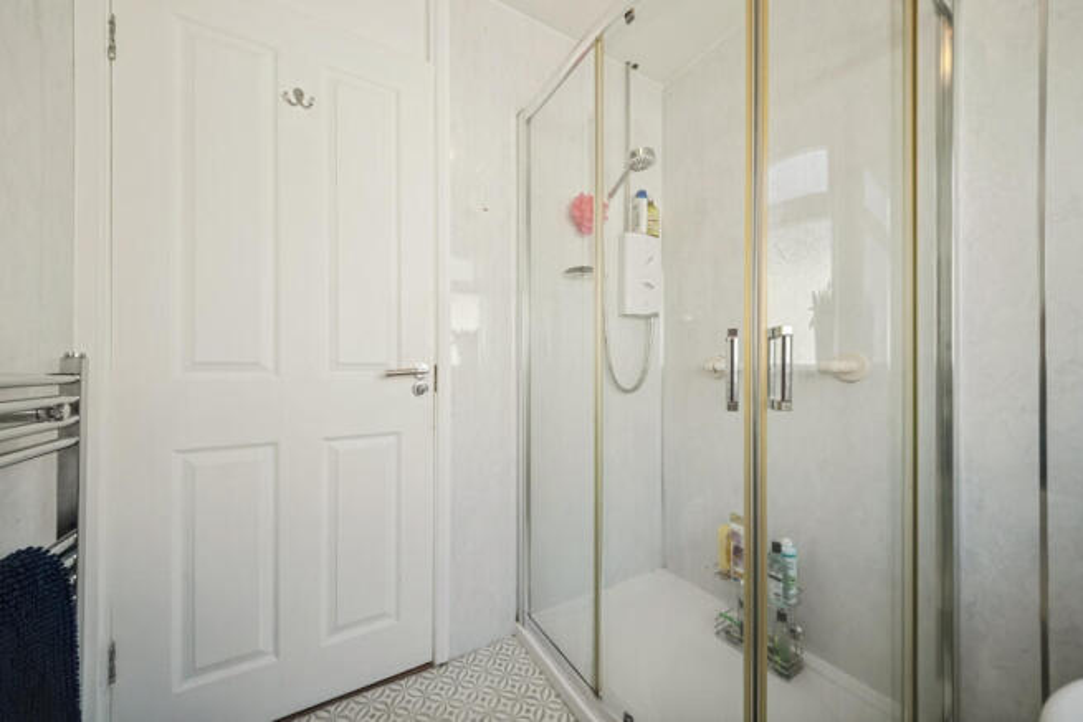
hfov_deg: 112.6
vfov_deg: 90.0
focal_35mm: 12
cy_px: 361
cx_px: 542
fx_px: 361
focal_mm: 12
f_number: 8
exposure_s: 1/50
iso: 250
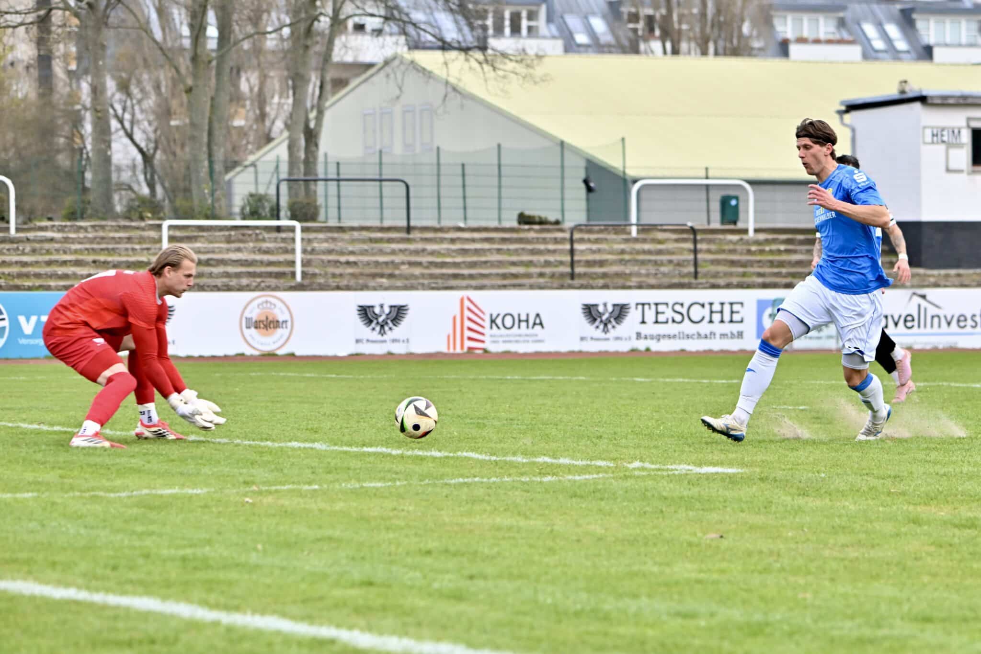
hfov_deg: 14.7
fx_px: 3814
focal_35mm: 140
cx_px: 490
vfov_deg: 9.8
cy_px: 327
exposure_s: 1/1600
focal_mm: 140
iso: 720
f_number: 5
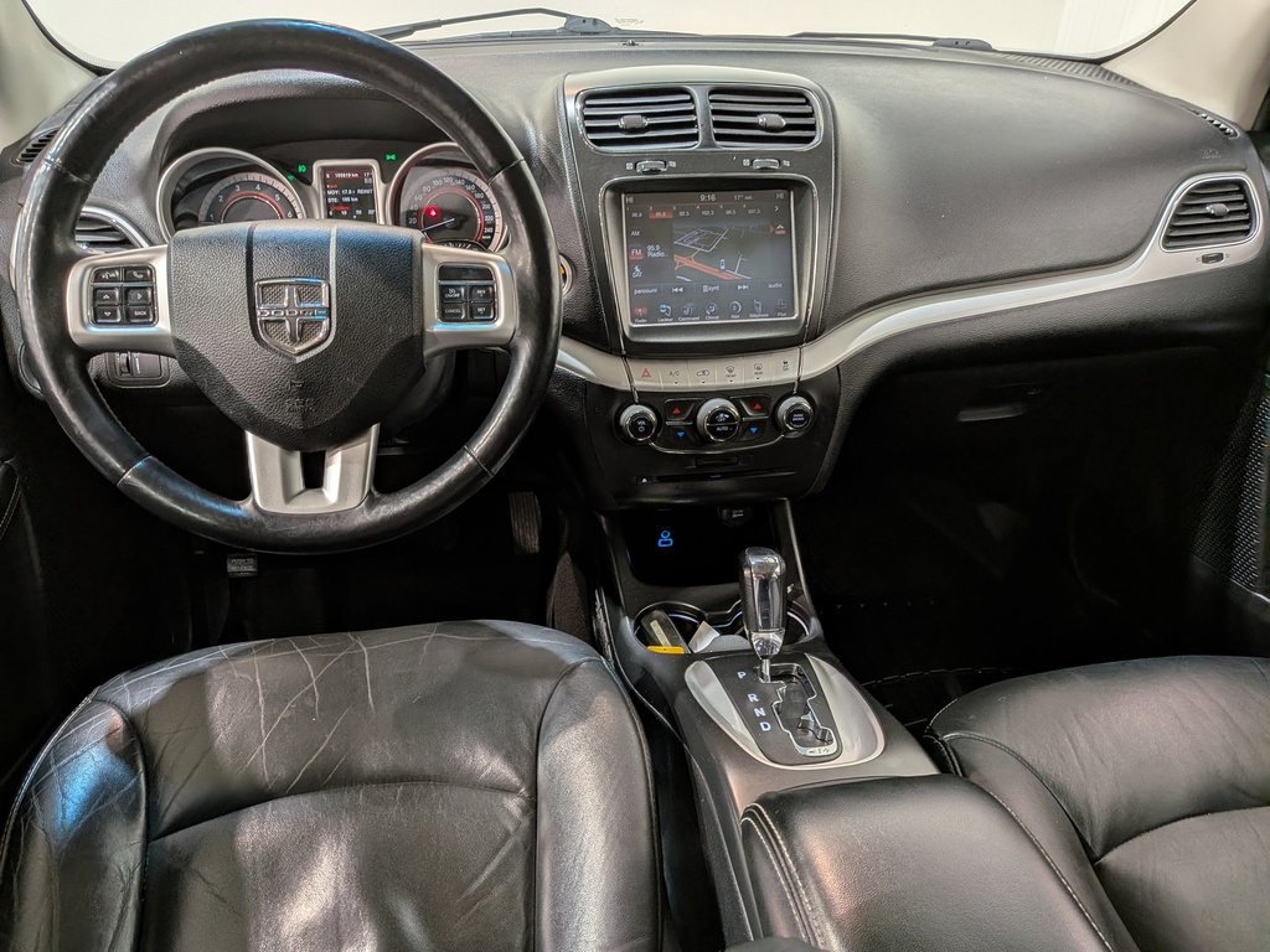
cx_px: 635
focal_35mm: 24
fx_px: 881
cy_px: 476
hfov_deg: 71.6
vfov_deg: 56.8
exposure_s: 1/25
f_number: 1.7
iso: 45
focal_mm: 4.53
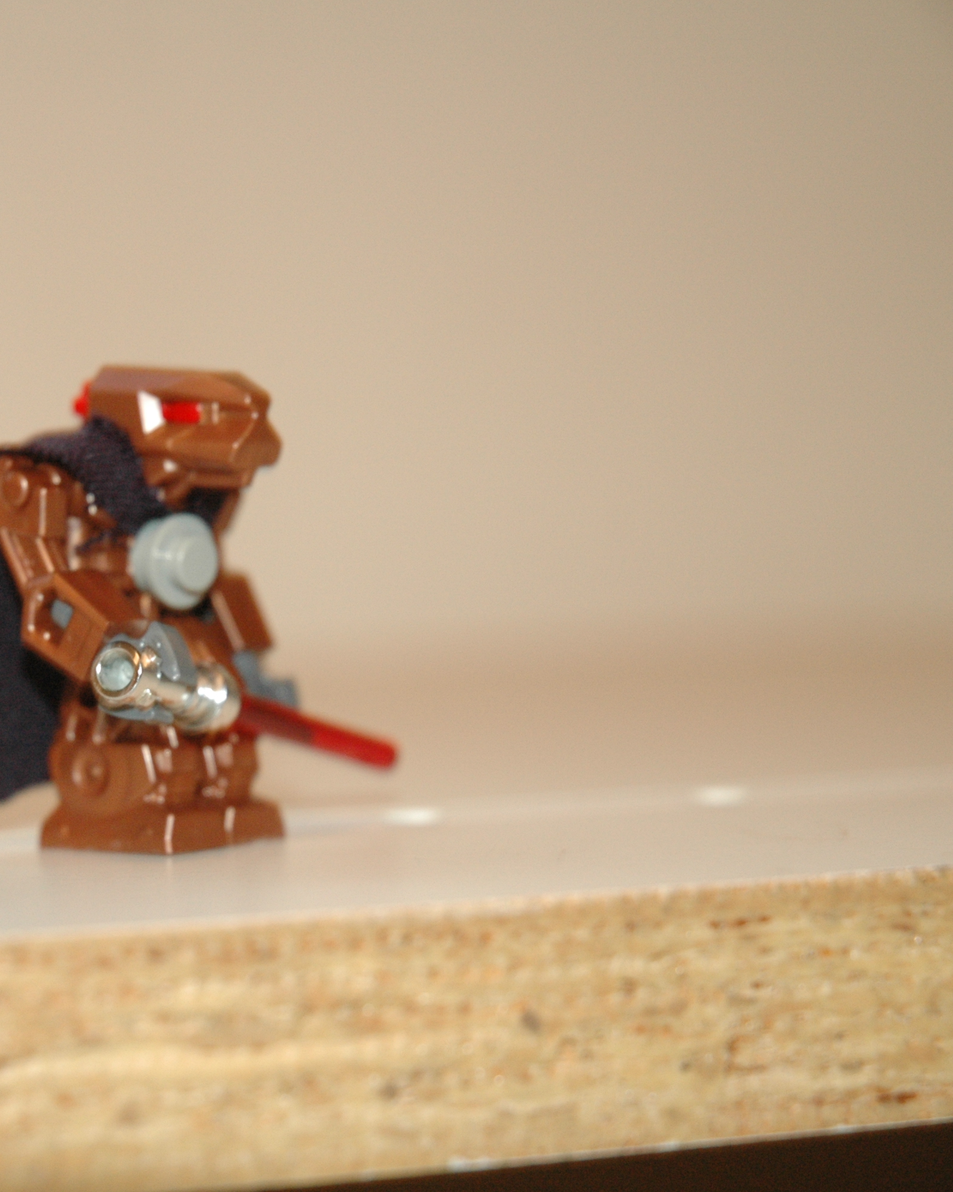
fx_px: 5254
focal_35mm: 149
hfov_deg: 10.3
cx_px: 128
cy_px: 599
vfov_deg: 12.9
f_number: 4.5
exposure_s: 1/20
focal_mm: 70
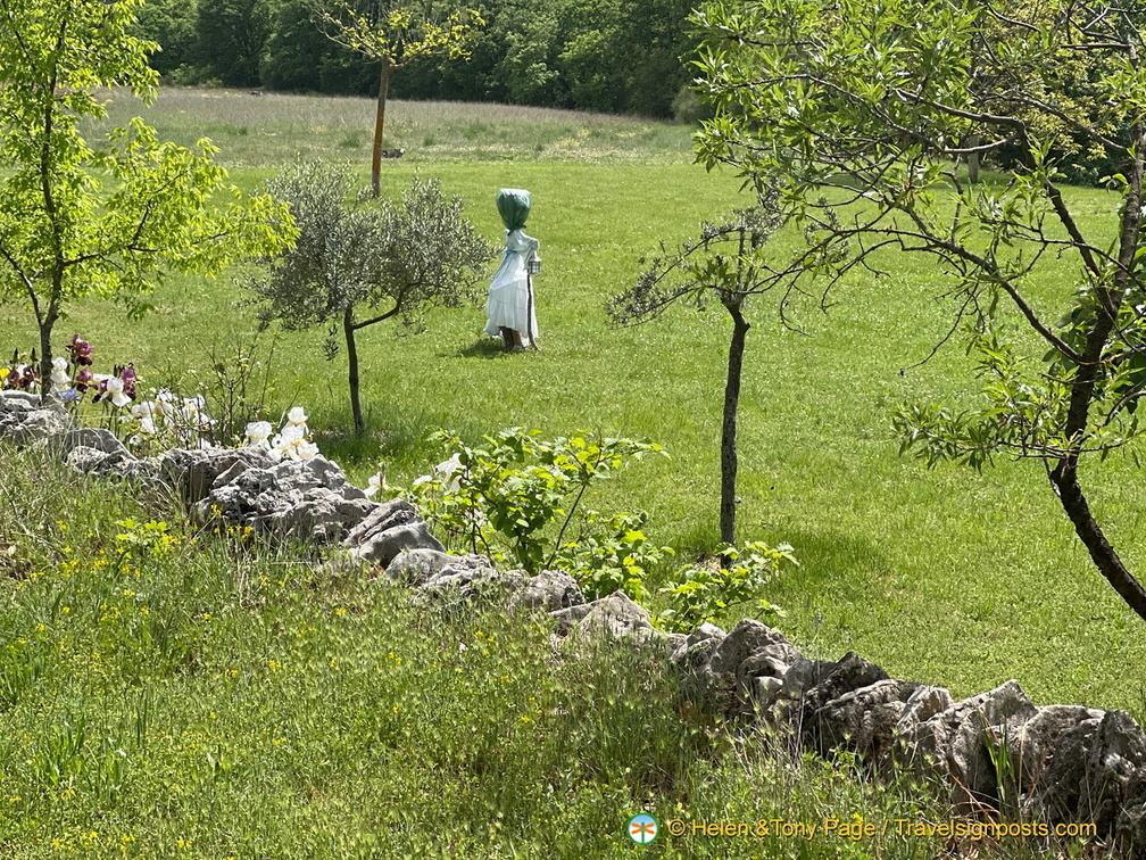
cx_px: 573
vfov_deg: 19.1
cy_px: 430
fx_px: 2549
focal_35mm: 77
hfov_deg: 25.3
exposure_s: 1/3125
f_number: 2.8
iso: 200
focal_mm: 9
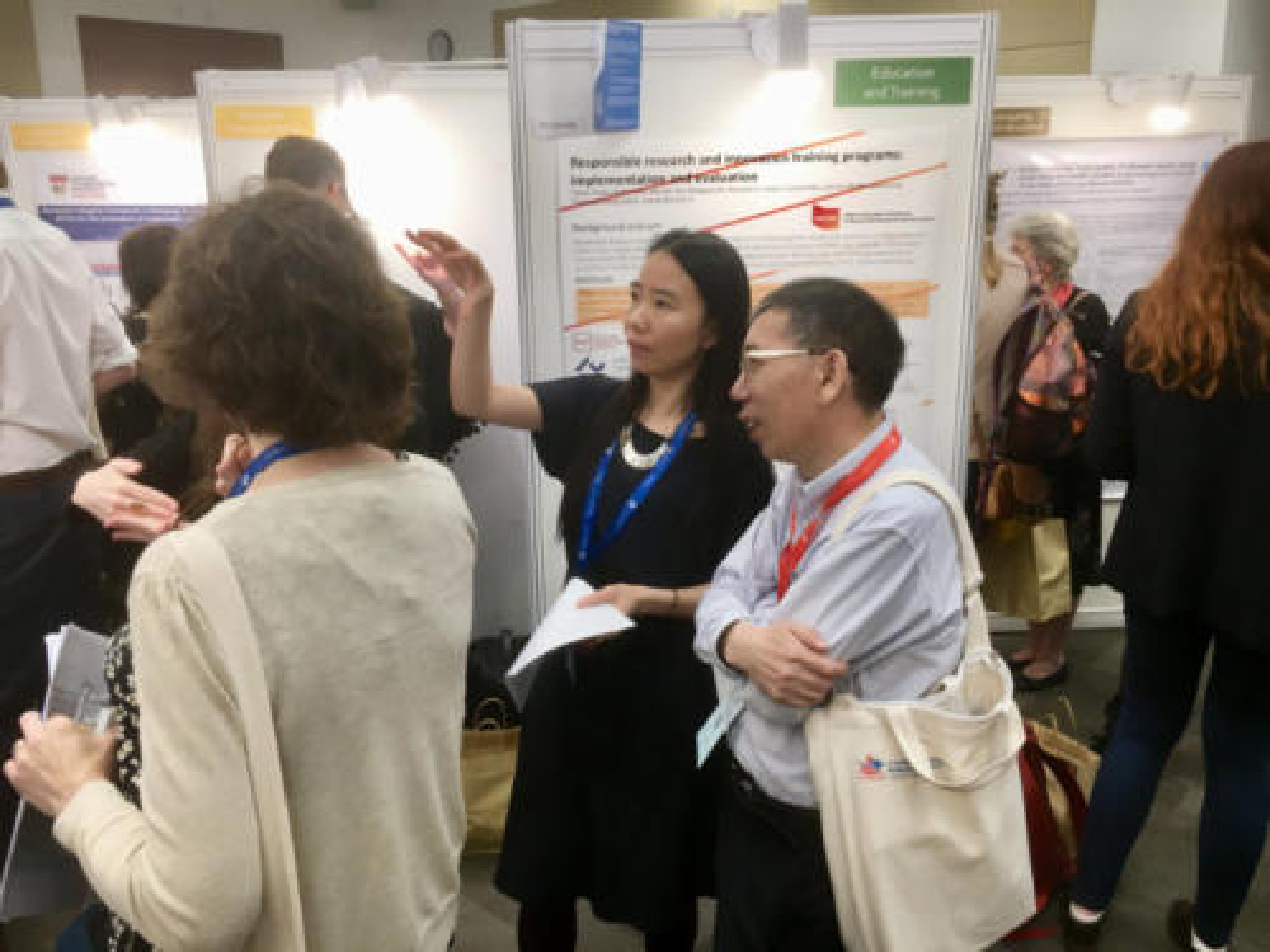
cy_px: 476
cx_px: 635
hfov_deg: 61.7
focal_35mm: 29
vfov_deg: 48.2
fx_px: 1064
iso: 25
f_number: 2.2
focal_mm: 4.2
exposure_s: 1/33
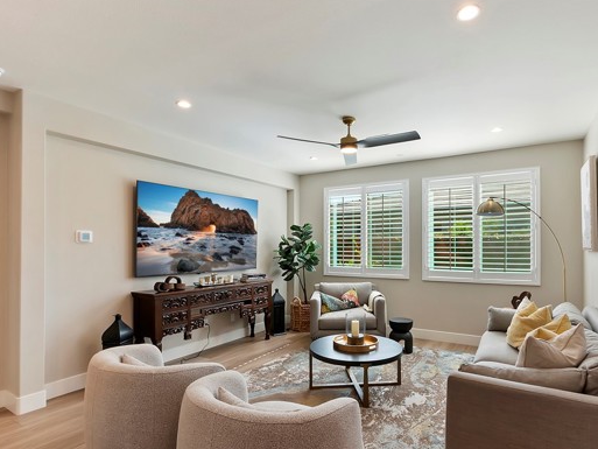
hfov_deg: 87.5
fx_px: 311
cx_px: 329
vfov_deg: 71.5
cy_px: 241
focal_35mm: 18
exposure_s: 1/30
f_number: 10
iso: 400
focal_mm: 10
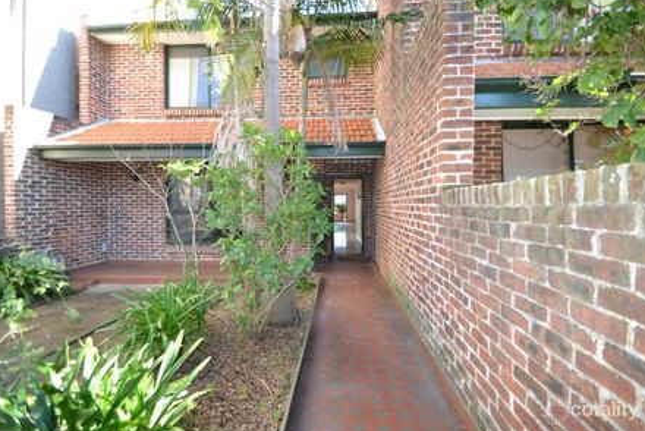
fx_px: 287
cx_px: 318
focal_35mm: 16
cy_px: 210
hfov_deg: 96.7
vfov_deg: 73.8
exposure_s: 1/125
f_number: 4
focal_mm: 10
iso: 320
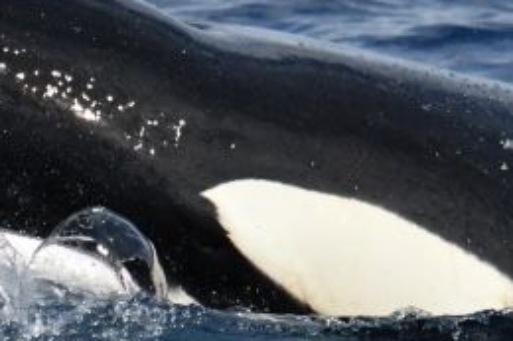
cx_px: 330
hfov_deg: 1.7
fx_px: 17089
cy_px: 133
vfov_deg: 1.1
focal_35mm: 1200
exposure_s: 1/8000
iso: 900
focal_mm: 390
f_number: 6
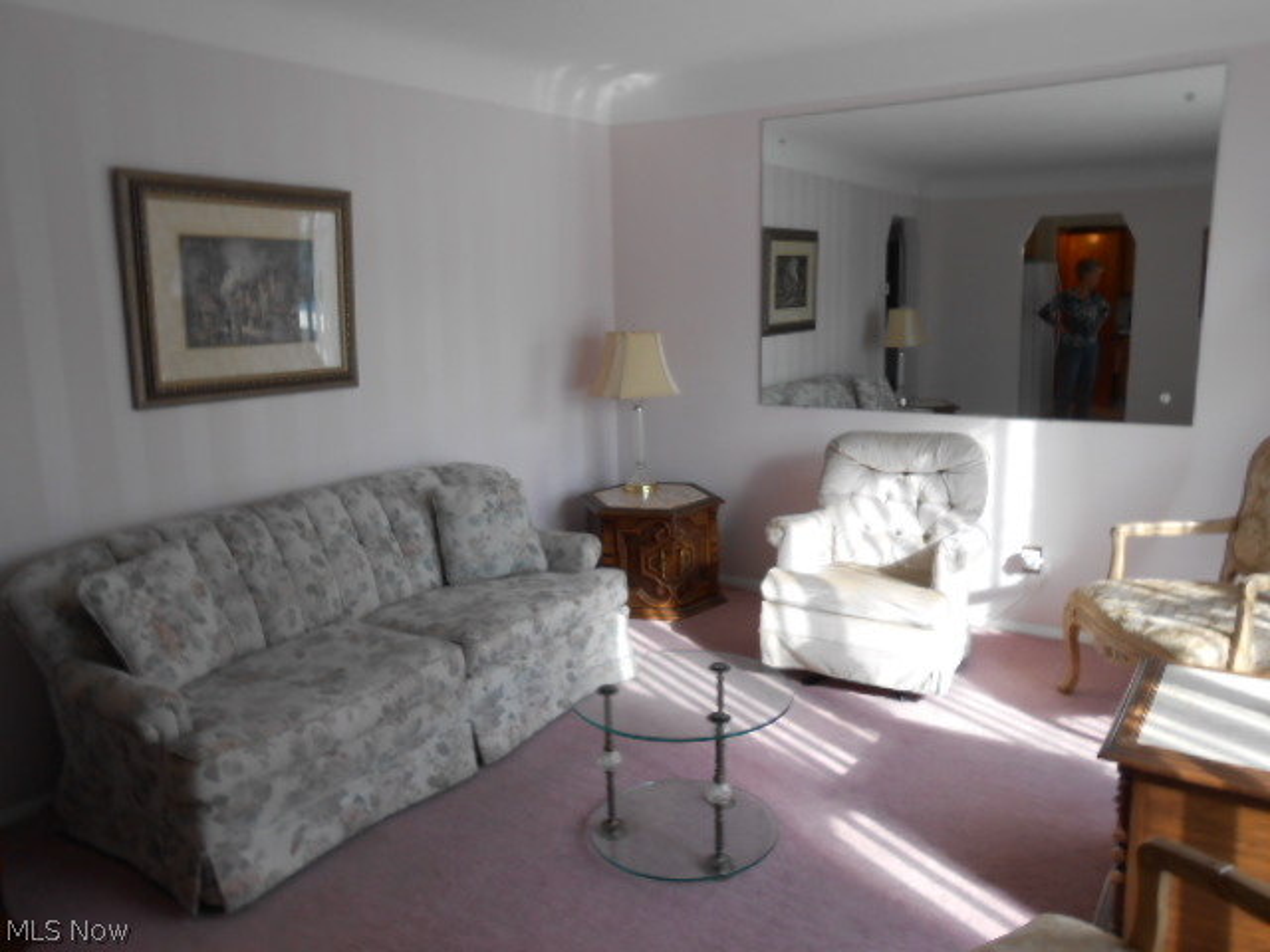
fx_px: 954
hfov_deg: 67.3
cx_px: 635
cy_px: 476
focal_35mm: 26
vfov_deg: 53.1
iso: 80
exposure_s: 1/30
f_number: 3.5
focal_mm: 4.6
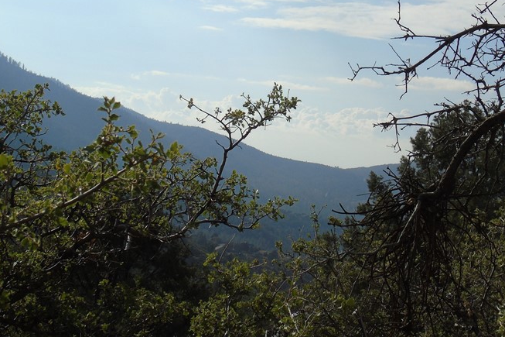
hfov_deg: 26.9
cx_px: 302
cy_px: 114
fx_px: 1052
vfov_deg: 18.1
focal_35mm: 75
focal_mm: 8.2
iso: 80
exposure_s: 1/1000
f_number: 5.1
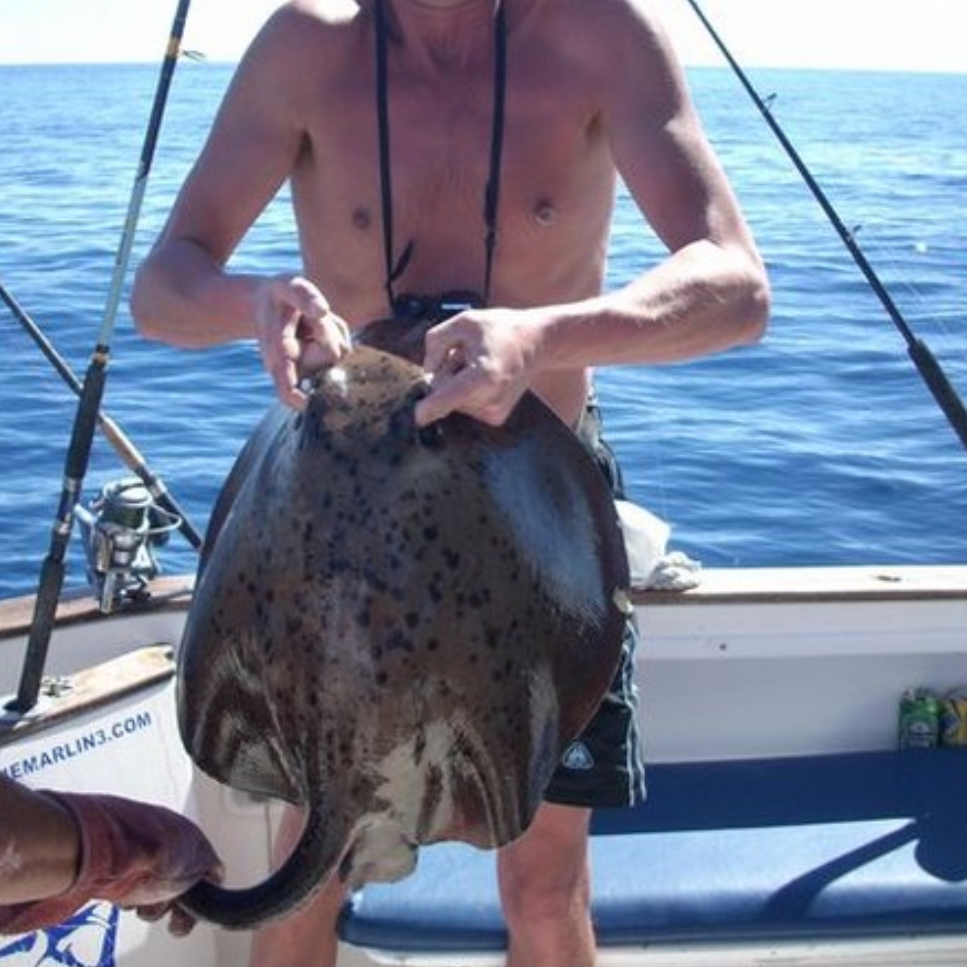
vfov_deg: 36.0
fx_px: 1485
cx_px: 470
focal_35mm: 47
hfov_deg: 36.1
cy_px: 411
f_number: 5.6
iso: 64
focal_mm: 6.2
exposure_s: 1/125
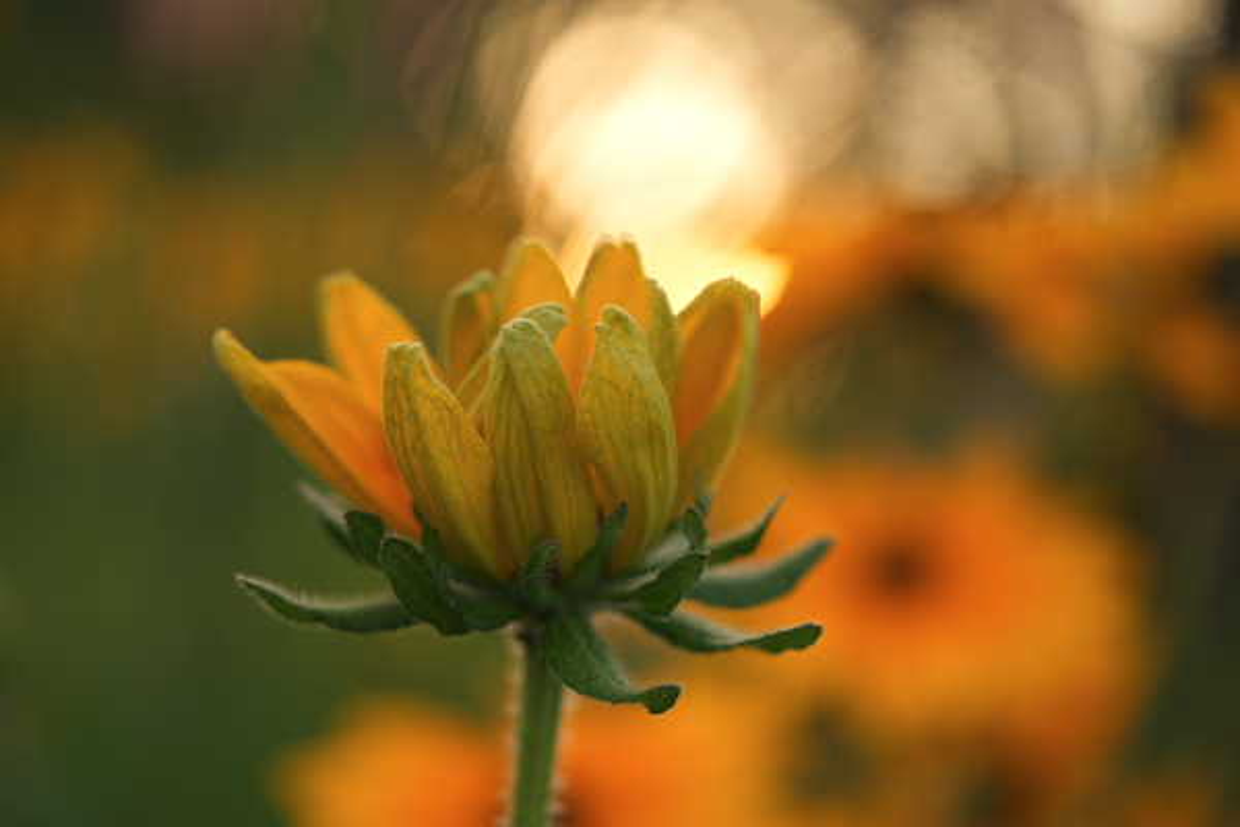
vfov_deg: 15.2
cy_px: 414
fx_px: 3100
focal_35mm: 90
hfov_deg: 22.6
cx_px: 620
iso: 160
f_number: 2.8
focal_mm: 90
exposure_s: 1/250
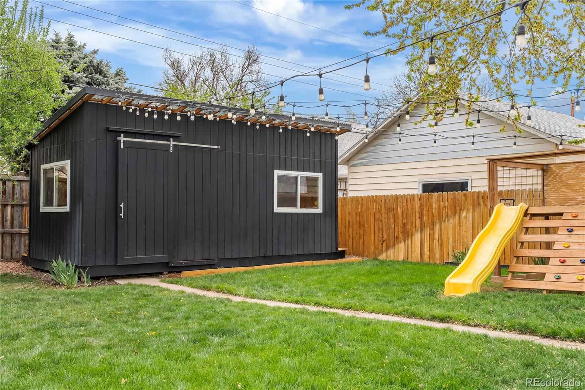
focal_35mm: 34
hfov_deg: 55.1
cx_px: 292
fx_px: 560
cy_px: 195
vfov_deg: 38.3
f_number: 8
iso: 160
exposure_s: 1/100
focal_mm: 34.5
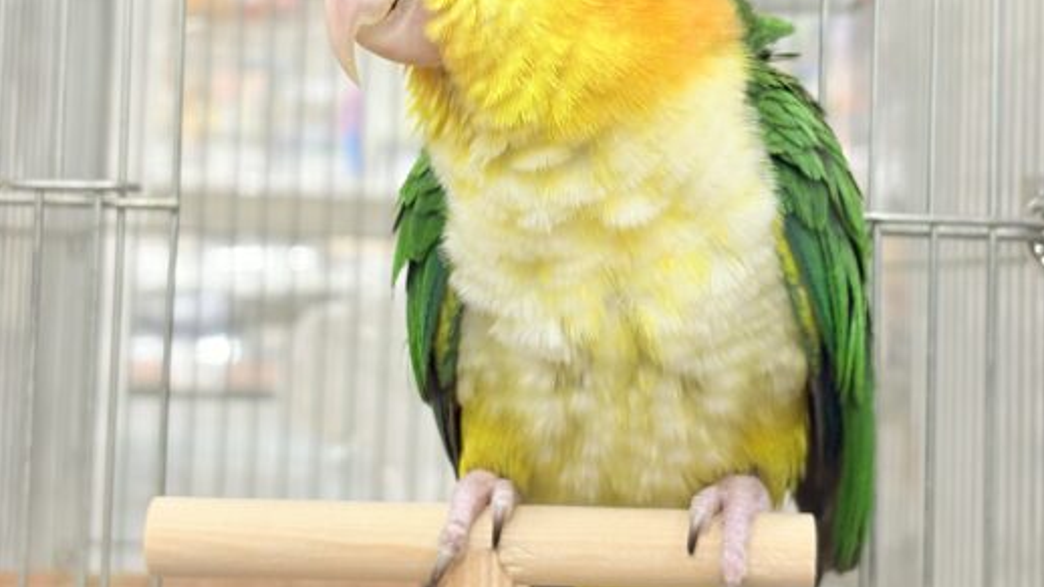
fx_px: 1937
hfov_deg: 30.2
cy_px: 155
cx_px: 534
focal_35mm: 70
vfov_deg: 17.1
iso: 80
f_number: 1.6
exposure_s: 1/50
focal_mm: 5.96
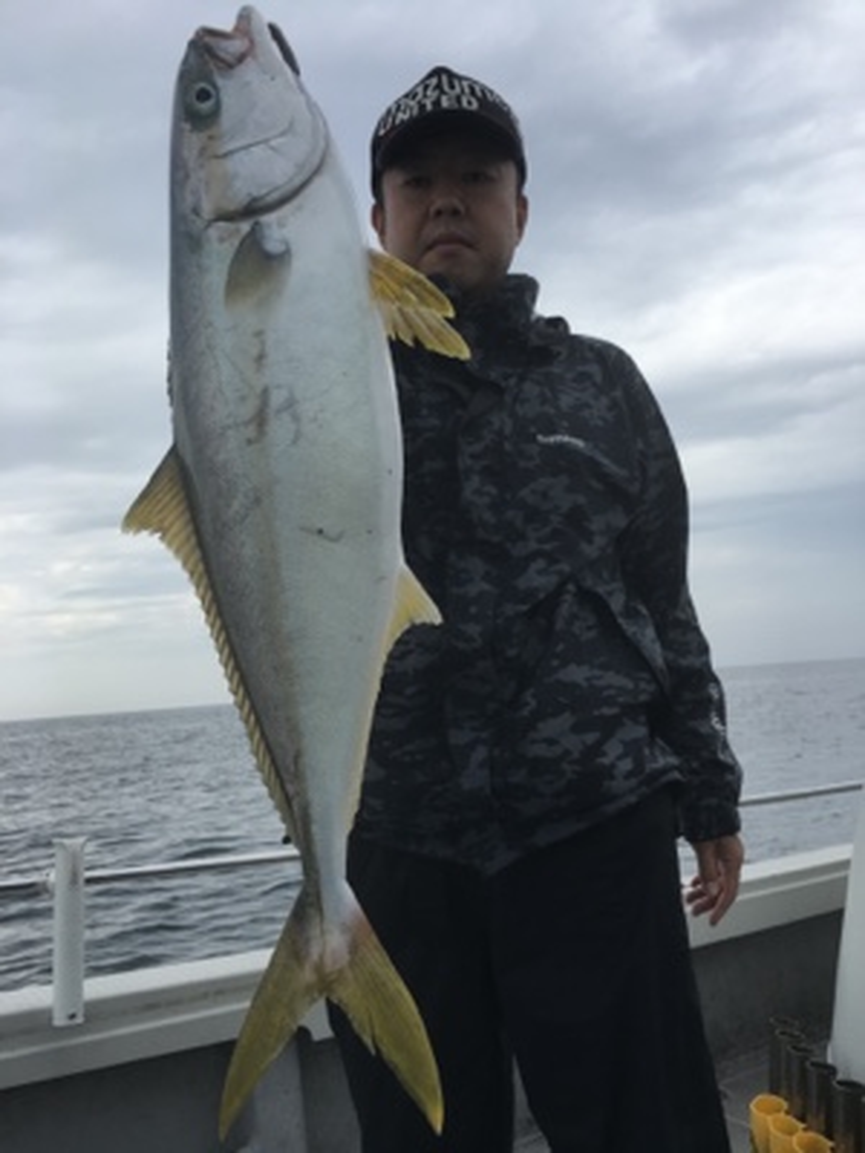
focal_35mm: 29
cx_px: 432
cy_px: 576
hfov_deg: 48.2
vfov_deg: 61.7
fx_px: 966
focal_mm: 4.15
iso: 25
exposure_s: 1/1054
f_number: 2.2
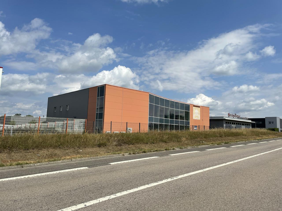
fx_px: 212
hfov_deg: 67.3
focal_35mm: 26
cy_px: 106
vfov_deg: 53.1
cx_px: 141
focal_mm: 4.2
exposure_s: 1/6897
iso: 32
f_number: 1.6
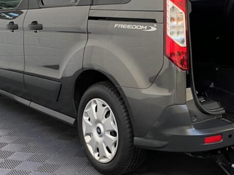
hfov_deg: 32.5
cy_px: 40
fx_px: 392
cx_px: 180
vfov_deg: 24.9
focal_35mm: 58
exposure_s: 1/50
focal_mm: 4.25
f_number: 1.8
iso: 80
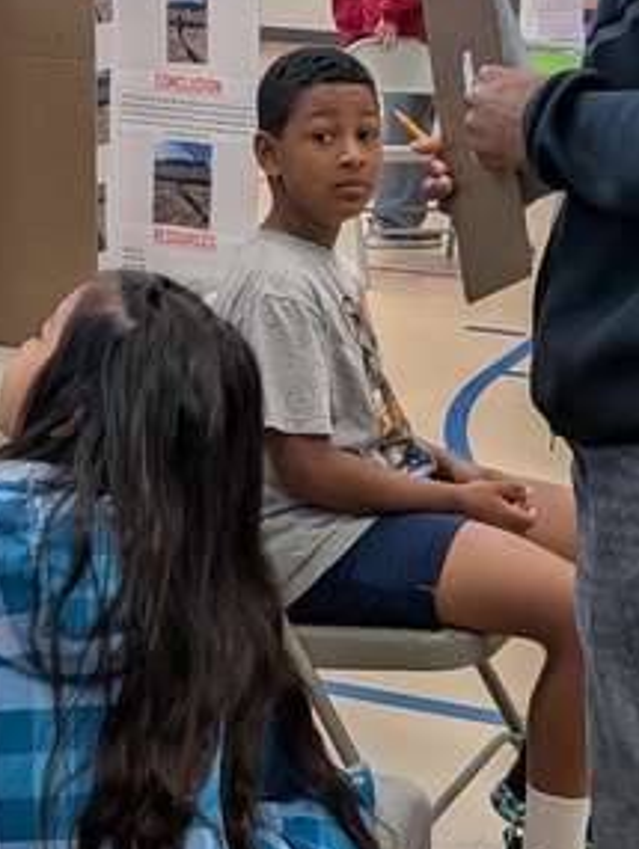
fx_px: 2114
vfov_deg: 22.4
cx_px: 364
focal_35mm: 86
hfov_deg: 17.2
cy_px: 151
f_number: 1.68
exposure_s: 1/119
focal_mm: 6.9
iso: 72
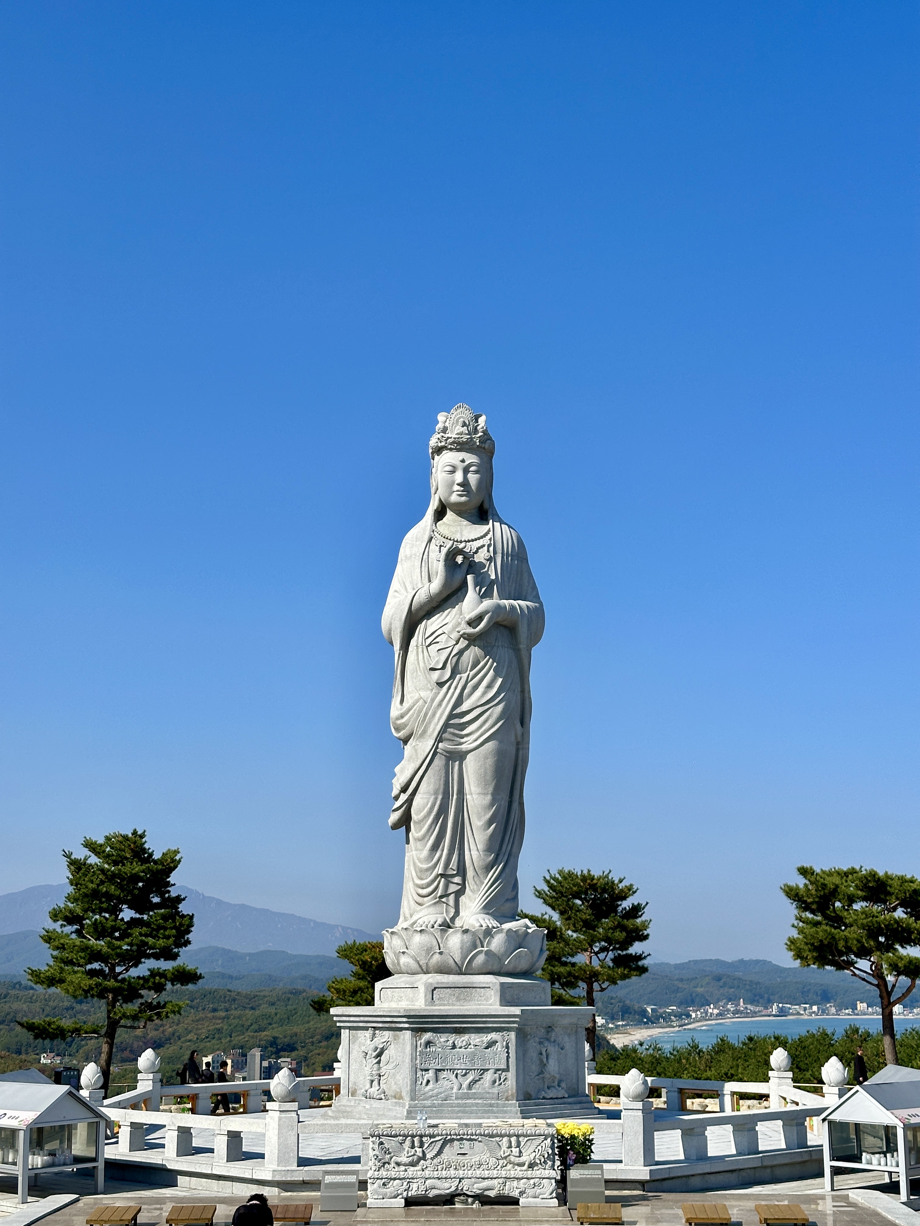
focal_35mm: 48
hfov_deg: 30.3
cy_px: 613
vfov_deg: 39.7
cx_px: 460
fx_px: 1701
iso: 64
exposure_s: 1/4785
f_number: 1.78
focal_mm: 6.86
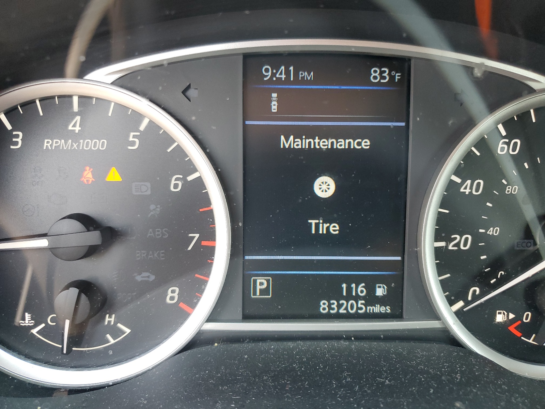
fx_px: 409
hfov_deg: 67.3
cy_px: 204
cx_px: 272
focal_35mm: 26
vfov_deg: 53.1
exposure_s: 1/120
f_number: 1.5
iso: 82
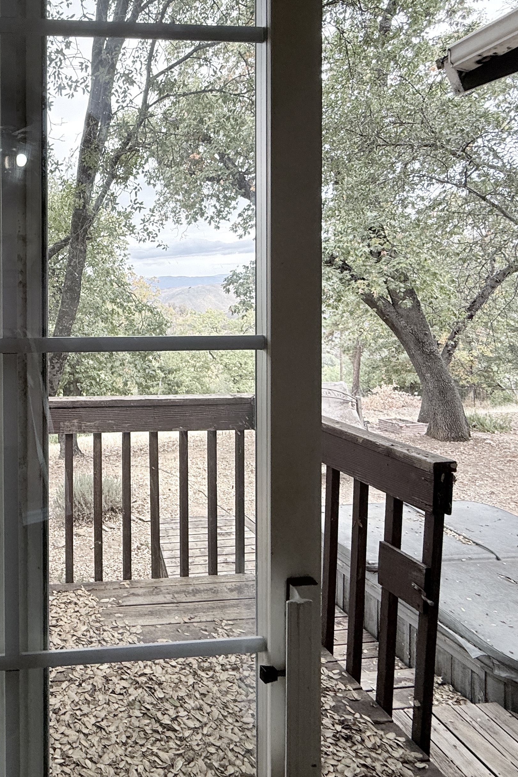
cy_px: 301
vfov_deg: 72.8
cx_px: 32
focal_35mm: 24
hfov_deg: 46.7
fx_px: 518
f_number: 2.2
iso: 64
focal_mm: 2.22
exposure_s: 1/222
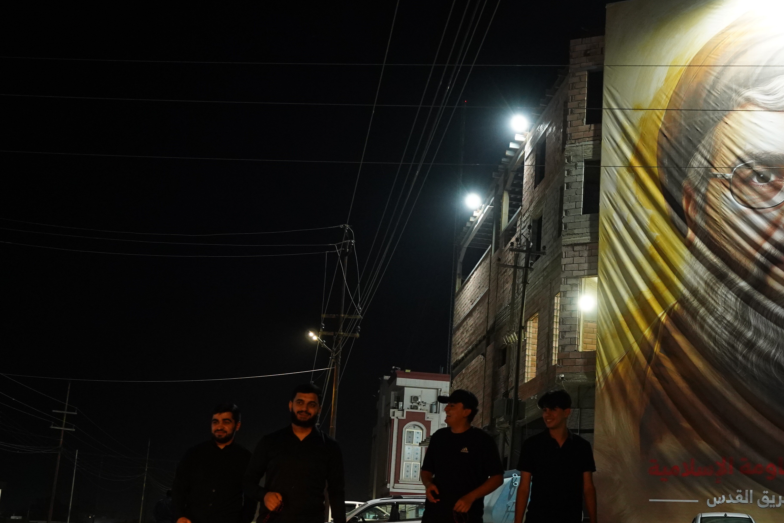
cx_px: 616
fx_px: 1114
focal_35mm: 51
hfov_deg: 37.5
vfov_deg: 26.3
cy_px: 320
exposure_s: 1/80
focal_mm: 31.1
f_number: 2.8
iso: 4000
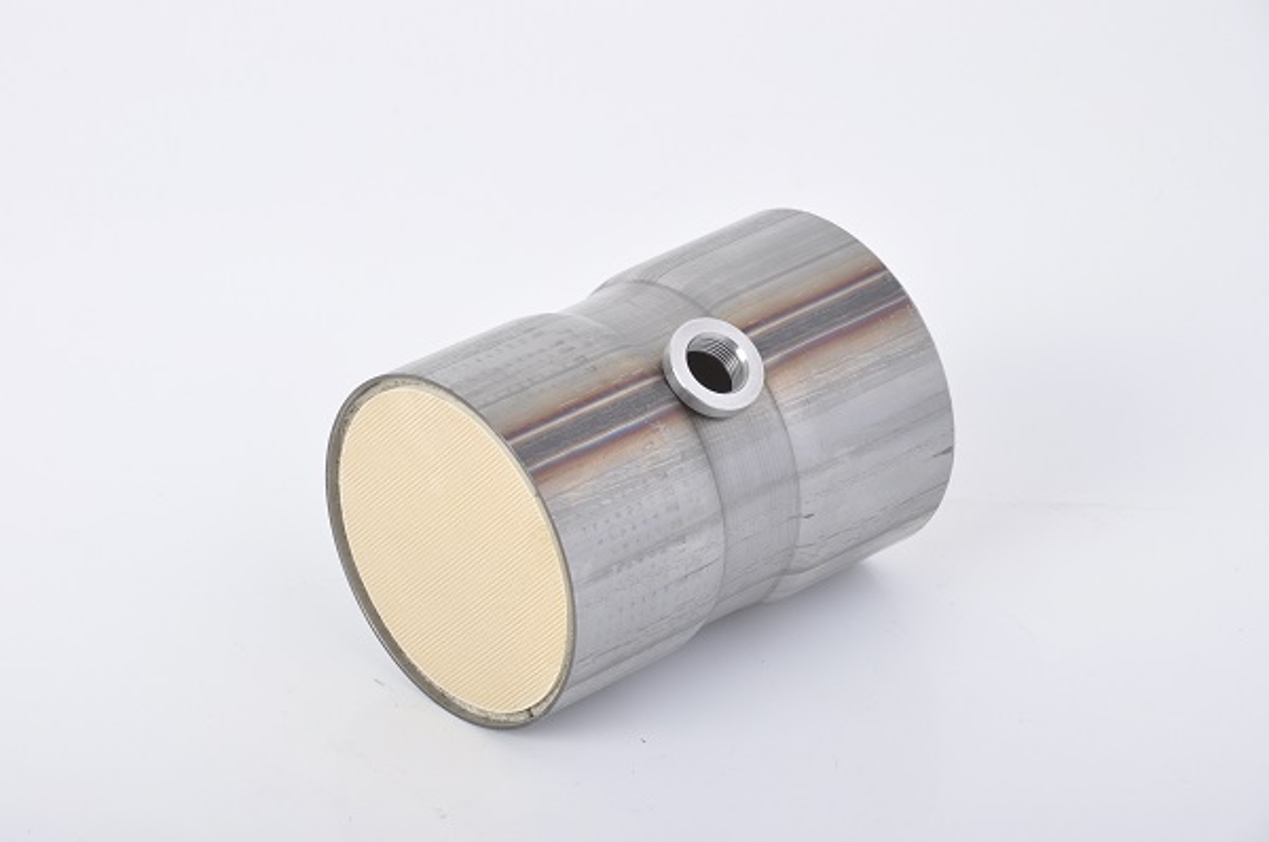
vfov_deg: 8.7
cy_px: 421
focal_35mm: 158
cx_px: 634
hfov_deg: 13.1
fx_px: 5543
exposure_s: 1/160
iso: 200
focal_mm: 105
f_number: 13
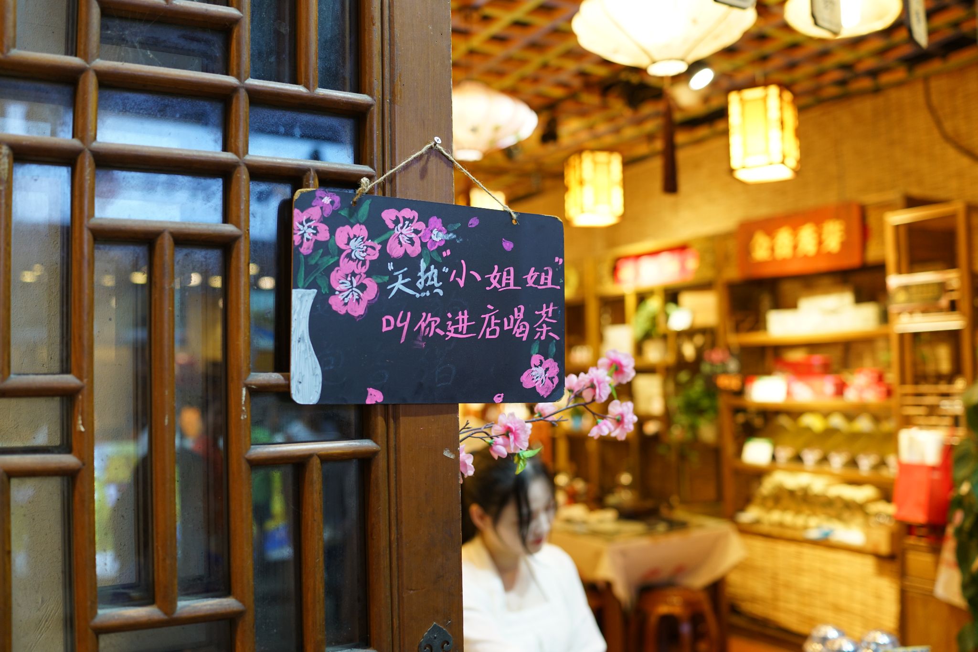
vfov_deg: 37.9
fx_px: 951
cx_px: 489
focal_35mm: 35
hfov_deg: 54.4
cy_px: 326
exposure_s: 1/125
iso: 500
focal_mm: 35
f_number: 2.5
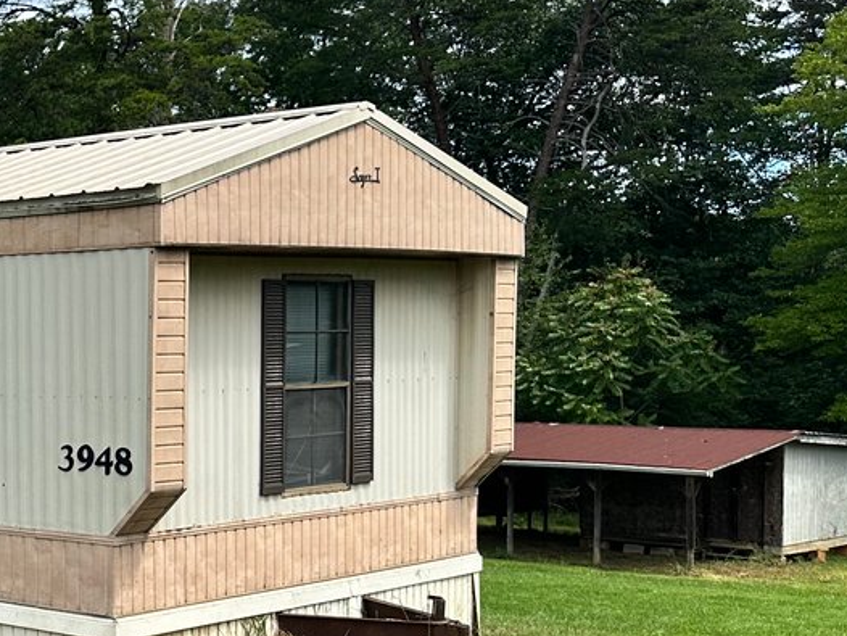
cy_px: 434
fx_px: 1689
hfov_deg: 24.5
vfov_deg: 21.2
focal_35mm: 69
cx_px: -257
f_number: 1.78
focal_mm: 6.86
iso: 80
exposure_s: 1/3472
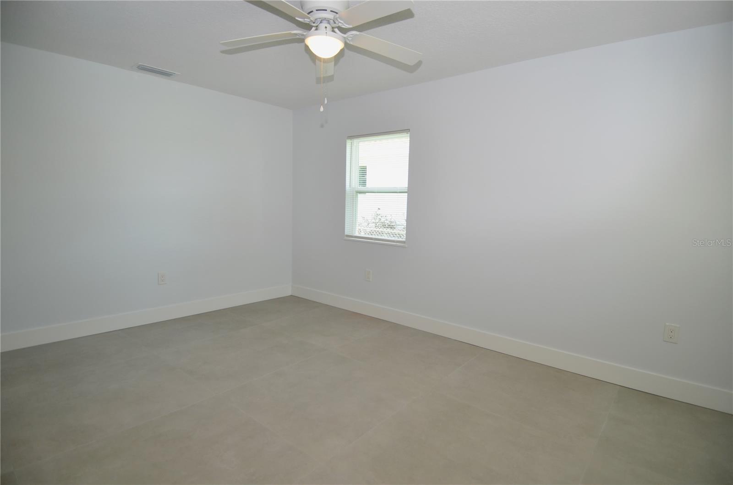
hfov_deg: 90.1
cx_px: 366
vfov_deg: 67.1
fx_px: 366
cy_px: 242
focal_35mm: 18
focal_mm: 12
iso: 200
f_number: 4.5
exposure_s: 1/80
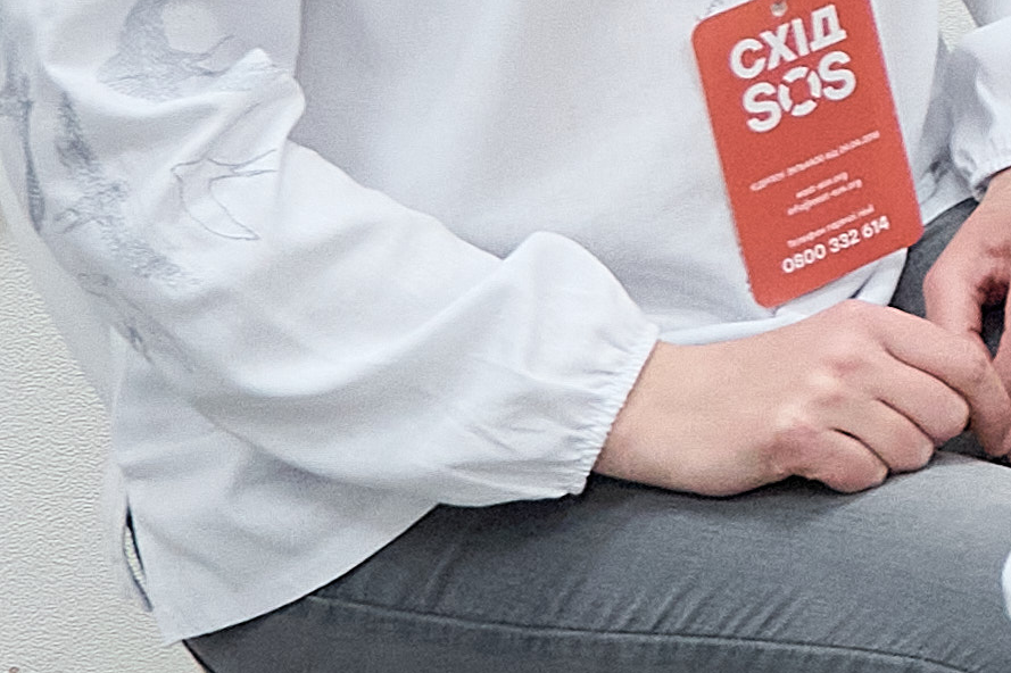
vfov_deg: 6.2
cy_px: -385
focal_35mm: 219
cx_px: 2620
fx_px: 6148
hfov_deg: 8.4
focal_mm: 24
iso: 1000
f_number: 4
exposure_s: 1/200
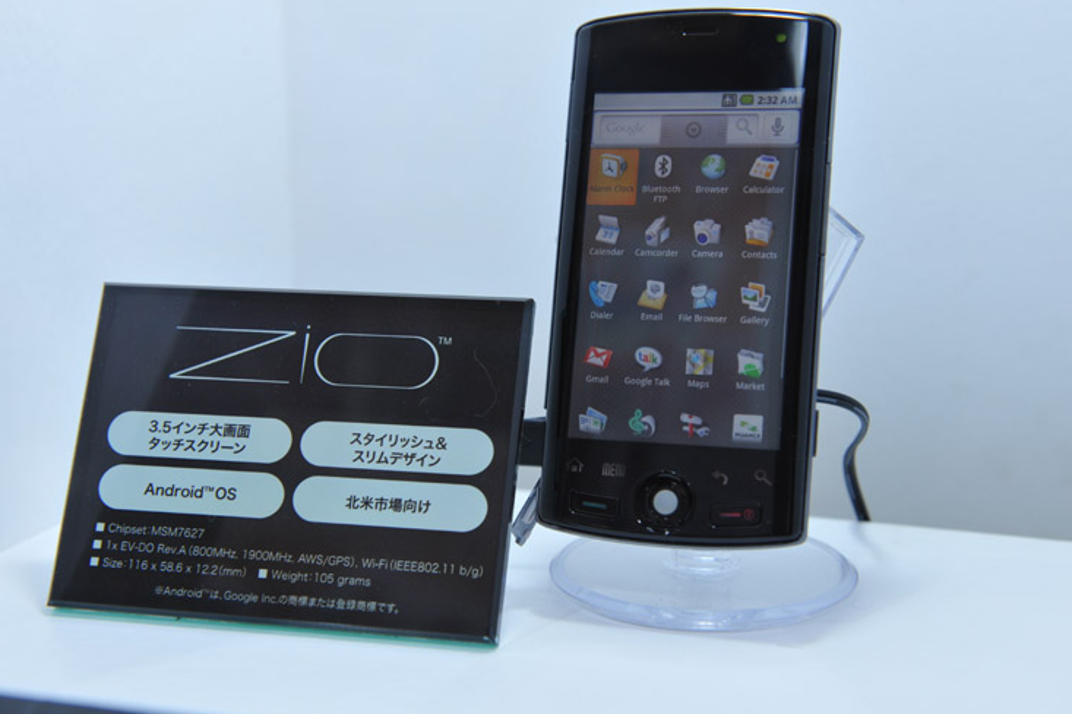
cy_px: 372
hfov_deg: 33.4
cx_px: 522
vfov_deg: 22.6
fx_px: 1786
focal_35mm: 60
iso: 1000
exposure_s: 1/125
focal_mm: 55
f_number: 6.3
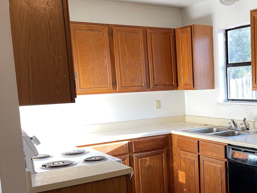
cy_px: 126
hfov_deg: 39.0
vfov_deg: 31.3
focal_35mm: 46
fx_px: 342
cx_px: 219
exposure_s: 1/120
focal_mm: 5.1
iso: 32
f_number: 1.6
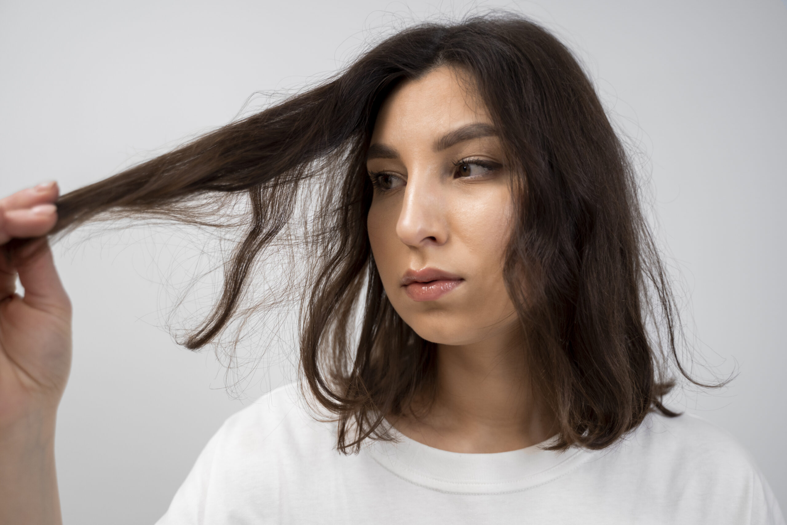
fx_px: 874
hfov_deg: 48.5
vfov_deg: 33.4
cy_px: 262
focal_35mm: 40
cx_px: 394
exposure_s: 1/250
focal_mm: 40
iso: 500
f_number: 2.8
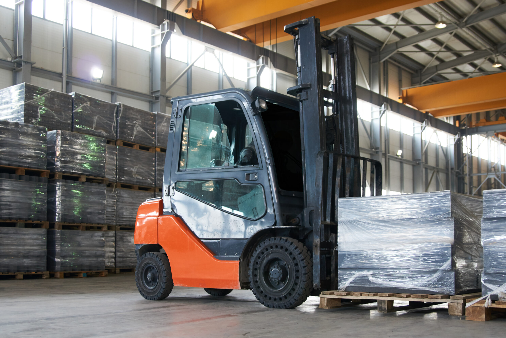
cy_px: 169
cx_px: 253
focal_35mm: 42
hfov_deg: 46.4
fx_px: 590
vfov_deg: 31.9
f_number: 2.8
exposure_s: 1/80
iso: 200
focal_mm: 28
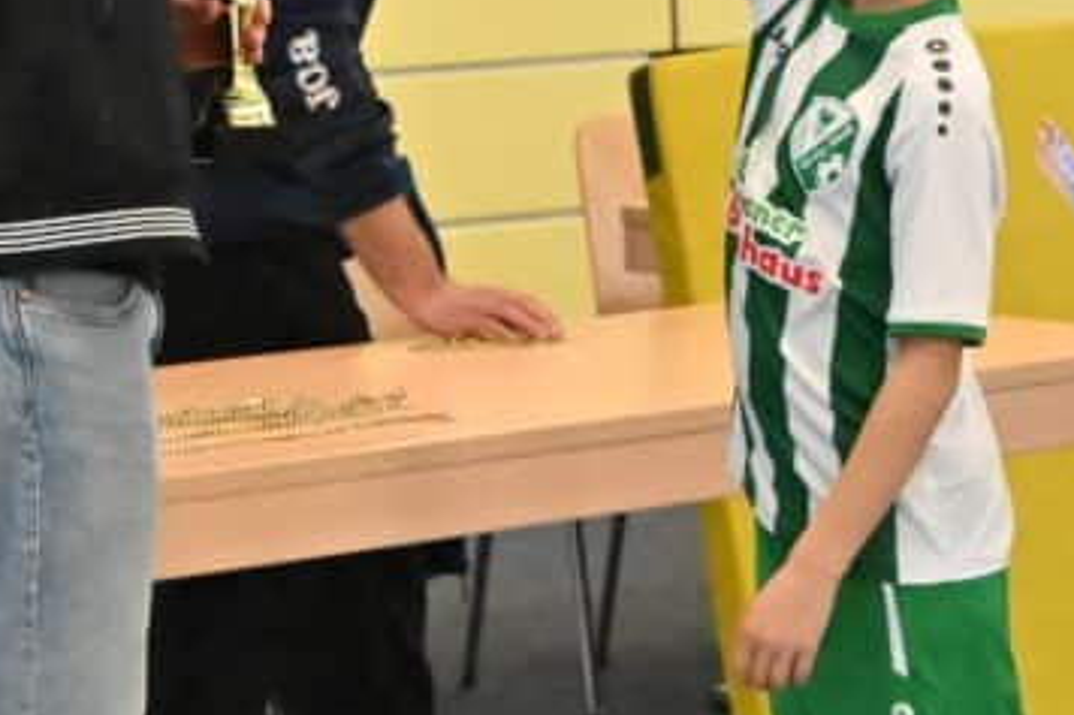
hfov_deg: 11.0
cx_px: 1180
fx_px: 5487
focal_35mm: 184
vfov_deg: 7.5
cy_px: 225
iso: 8000
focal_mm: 32
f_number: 3.5
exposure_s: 1/1000
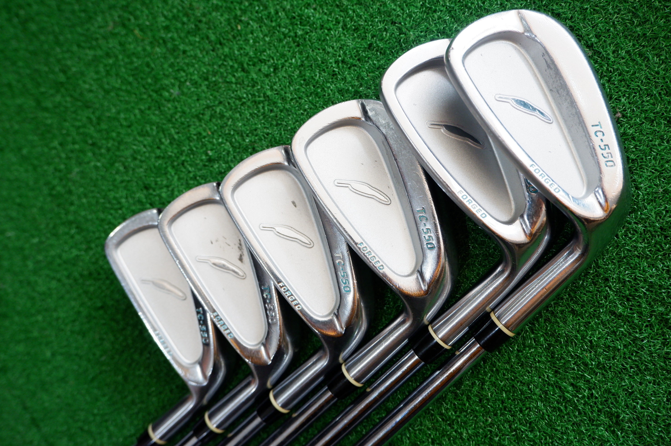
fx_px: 596
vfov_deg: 41.0
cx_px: 336
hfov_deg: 58.8
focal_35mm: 32
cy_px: 223
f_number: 4.2
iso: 1250
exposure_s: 1/34
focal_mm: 21.5
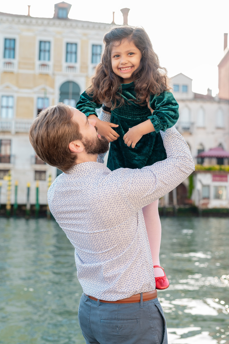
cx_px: 114
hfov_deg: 27.0
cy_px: 172
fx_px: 478
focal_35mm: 50
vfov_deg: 39.6
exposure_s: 1/400
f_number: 3.5
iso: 250
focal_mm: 50
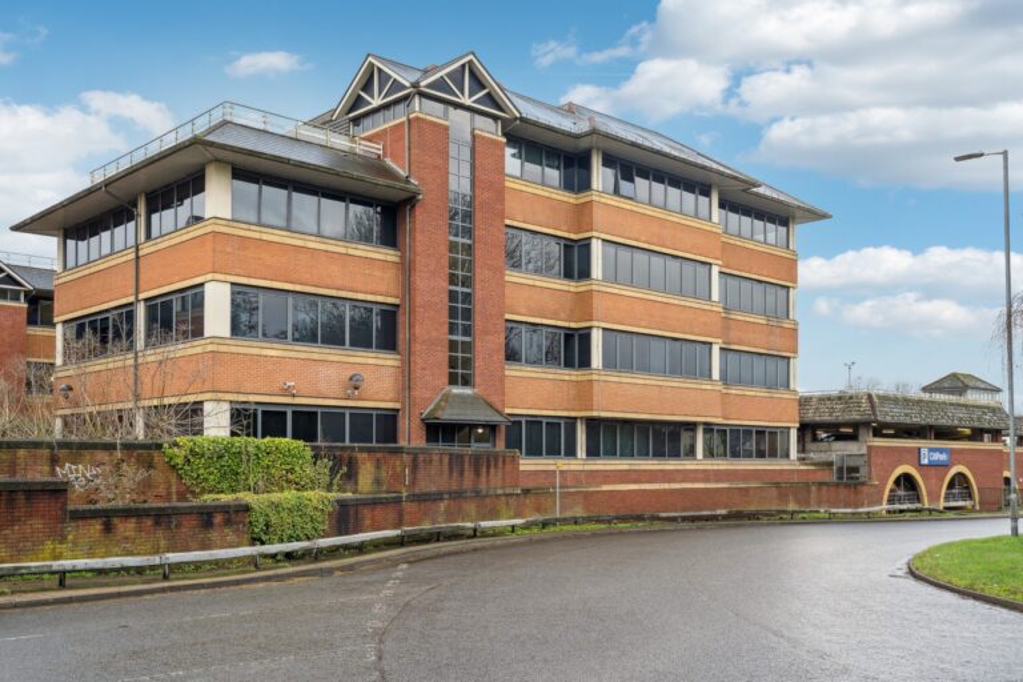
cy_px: 341
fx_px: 995
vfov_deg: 37.9
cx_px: 512
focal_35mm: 35
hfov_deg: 54.4
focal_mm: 35
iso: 200
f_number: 5
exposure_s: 1/80
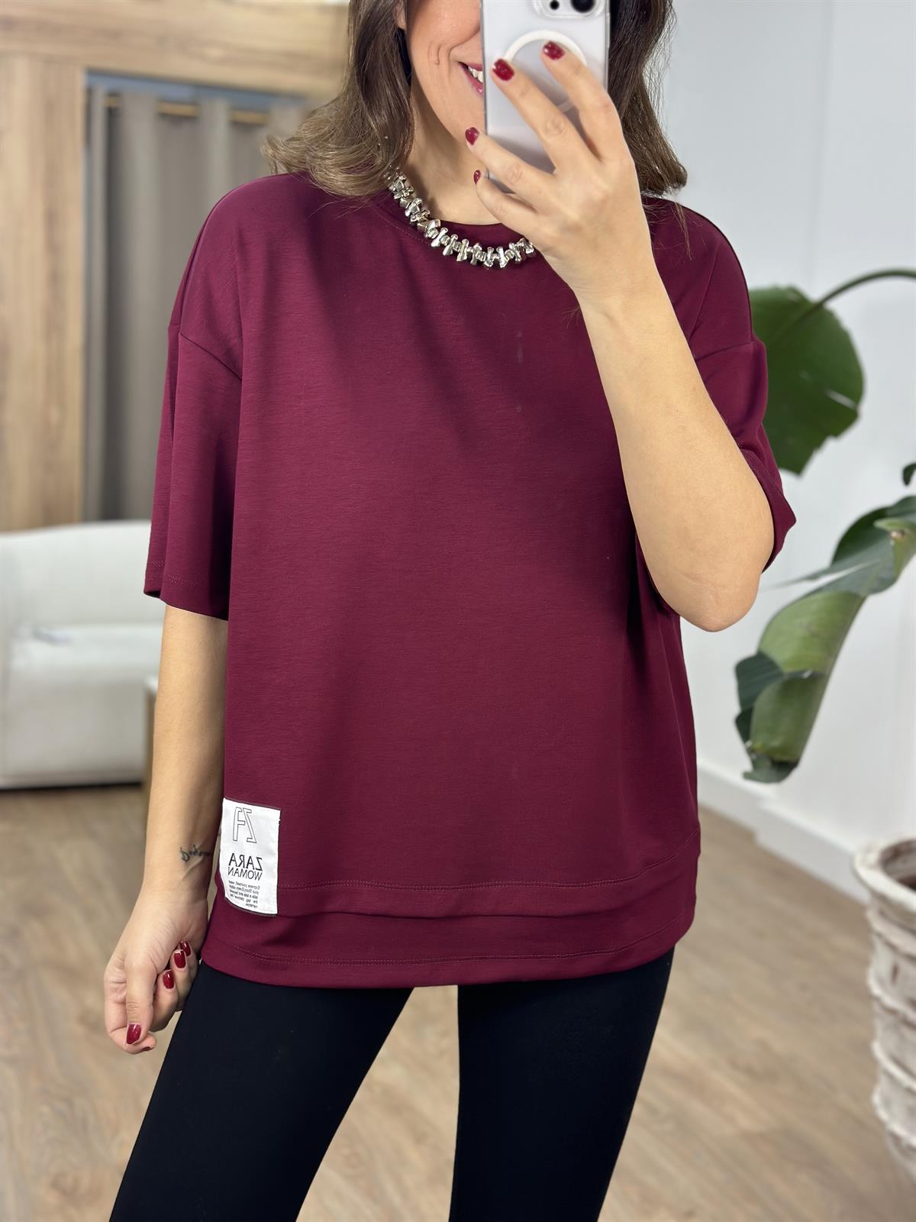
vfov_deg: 39.7
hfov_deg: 30.3
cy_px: 611
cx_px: 458
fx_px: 1694
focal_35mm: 48
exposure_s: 1/100
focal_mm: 6.86
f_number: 1.78
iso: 125
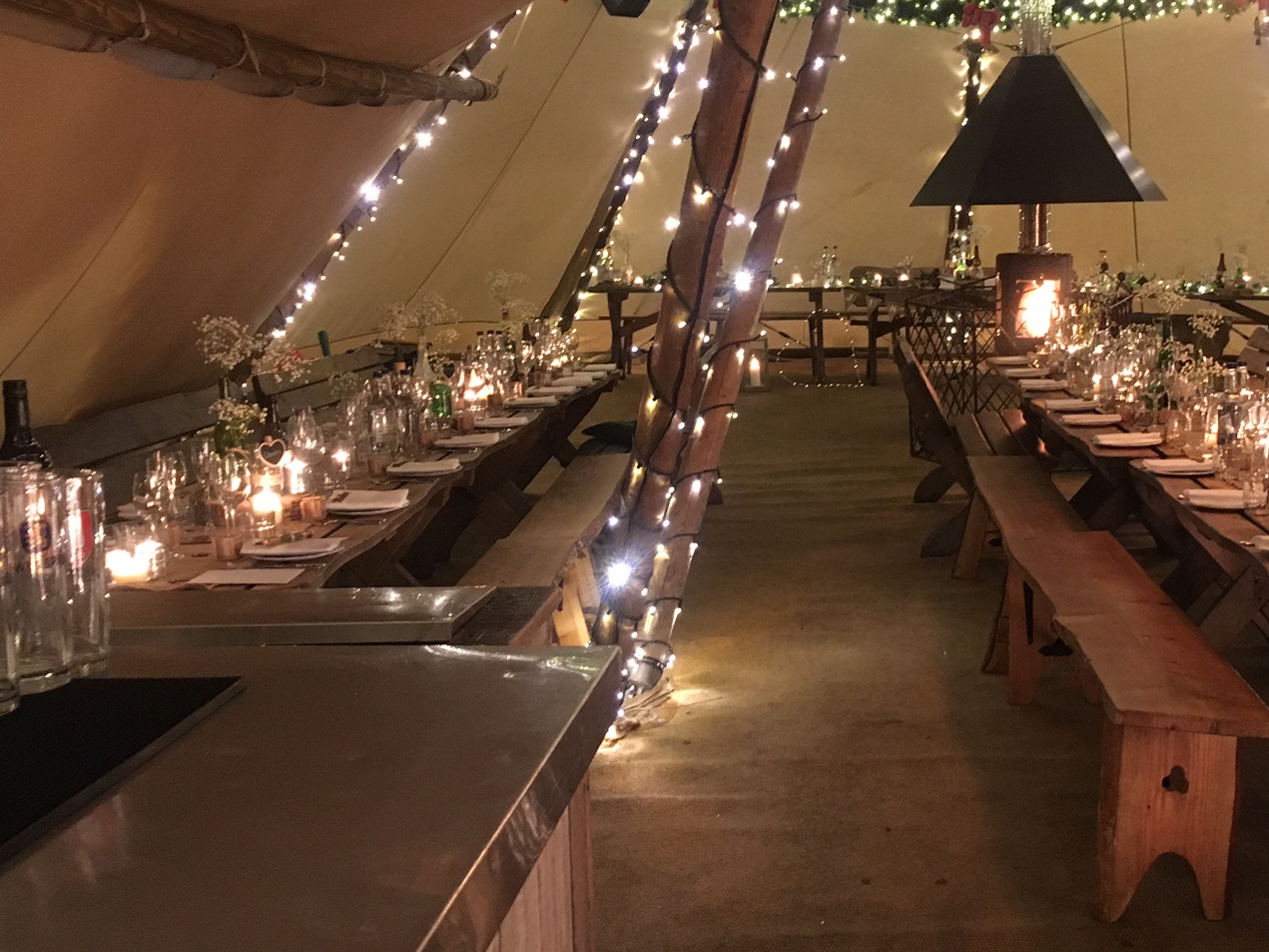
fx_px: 1686
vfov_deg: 31.5
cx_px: 820
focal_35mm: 46
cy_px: 473
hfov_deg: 40.8
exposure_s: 1/17
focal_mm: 4.15
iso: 400
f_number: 2.2
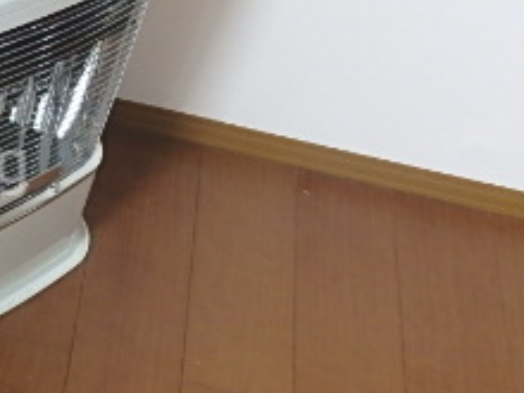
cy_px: 167
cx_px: -124
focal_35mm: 61
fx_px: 923
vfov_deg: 24.0
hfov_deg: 27.4
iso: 400
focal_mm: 3.7
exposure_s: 1/30
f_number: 3.5
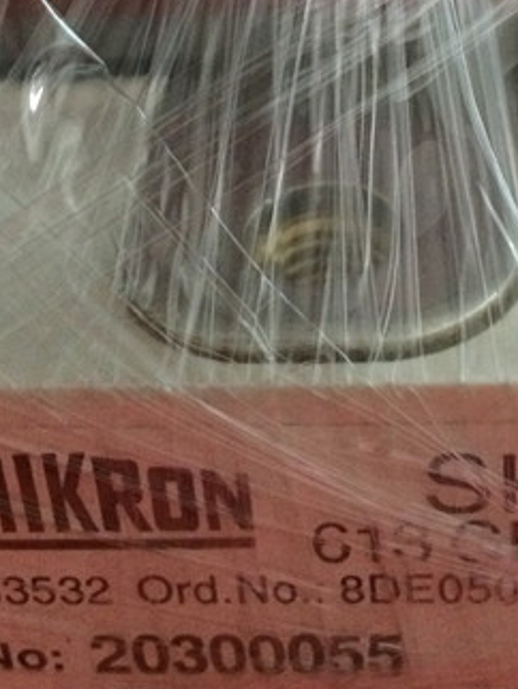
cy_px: -64
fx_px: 1435
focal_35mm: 72
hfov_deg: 20.3
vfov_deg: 25.1
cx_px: 396
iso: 320
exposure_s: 1/17
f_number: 2.2
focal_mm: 4.15
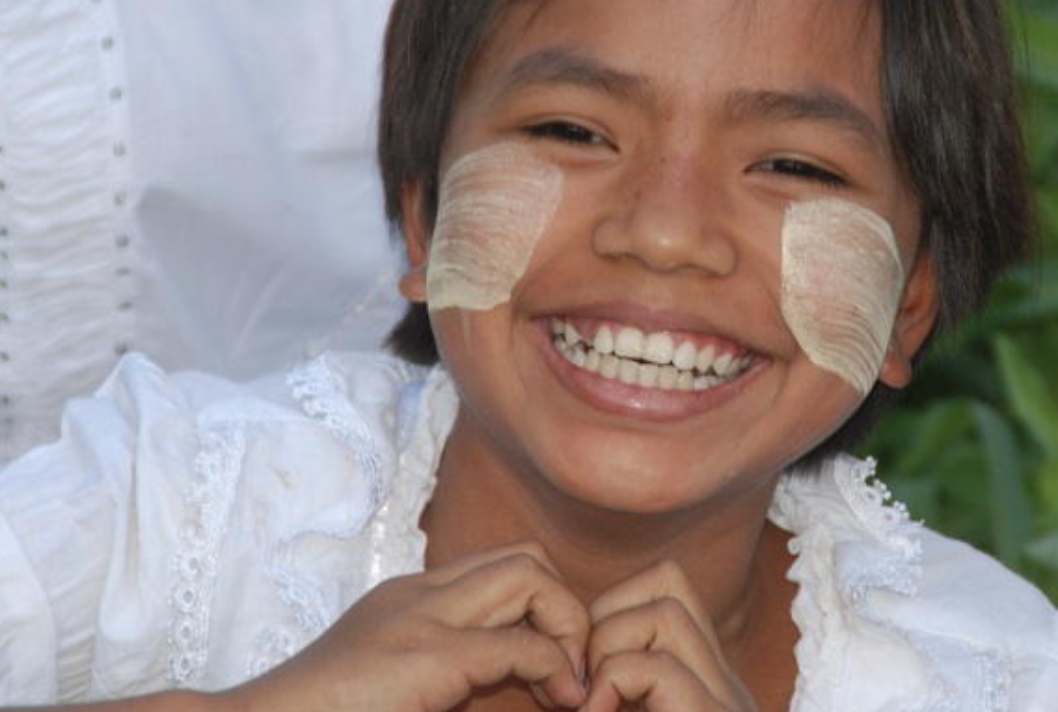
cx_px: 677
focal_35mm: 459
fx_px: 13525
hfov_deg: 4.5
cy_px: 207
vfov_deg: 3.0
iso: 180
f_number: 6.3
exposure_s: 1/125
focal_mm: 200
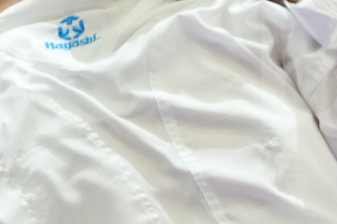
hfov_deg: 1.7
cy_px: 36
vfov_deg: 1.2
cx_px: 696
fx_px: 11102
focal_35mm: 1187
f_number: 2.8
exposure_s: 1/1000
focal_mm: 194
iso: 1600
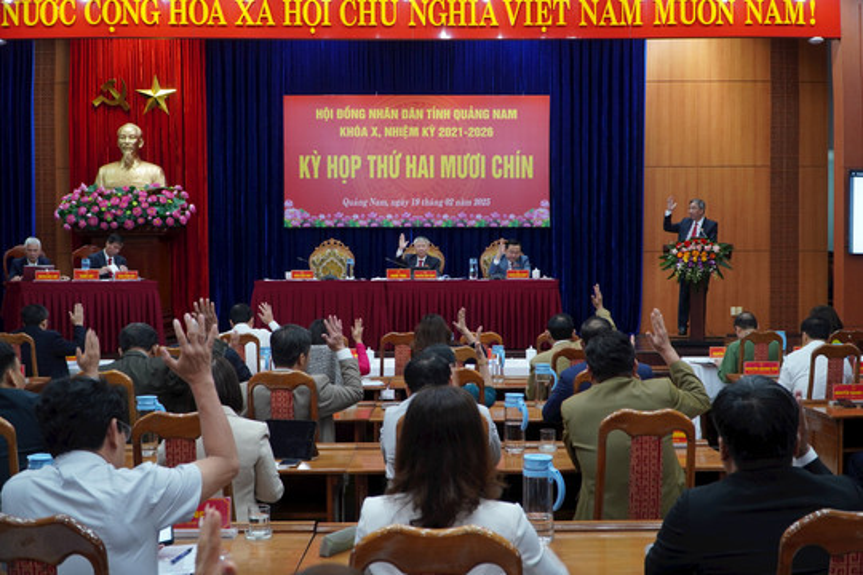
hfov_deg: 53.1
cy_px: 288
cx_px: 432
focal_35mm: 36
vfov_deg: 36.9
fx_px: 863
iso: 500
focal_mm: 24
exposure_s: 1/30
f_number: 4
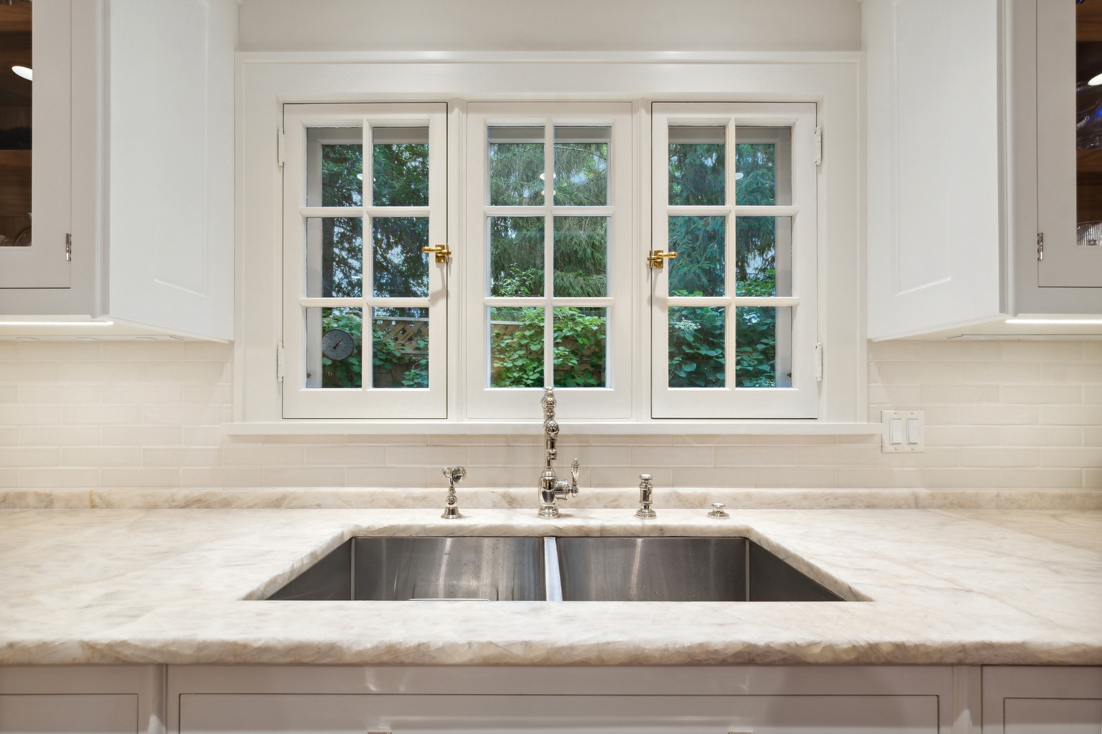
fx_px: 459
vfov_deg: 77.3
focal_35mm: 15
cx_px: 551
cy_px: 367
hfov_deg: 100.4
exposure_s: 1/10
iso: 200
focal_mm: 10
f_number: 9
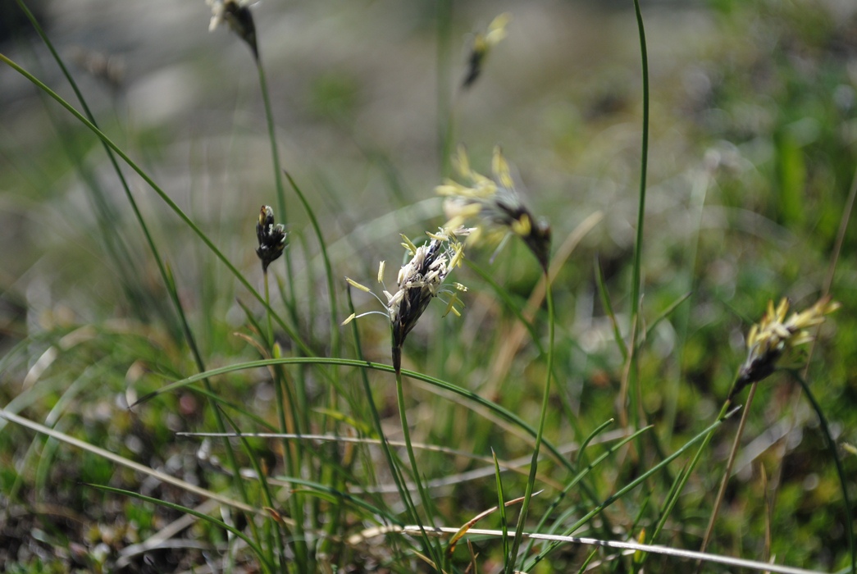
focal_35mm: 82
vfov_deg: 16.6
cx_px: 428
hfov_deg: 24.6
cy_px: 287
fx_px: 1967
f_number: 5.6
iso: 125
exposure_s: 1/500
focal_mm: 55
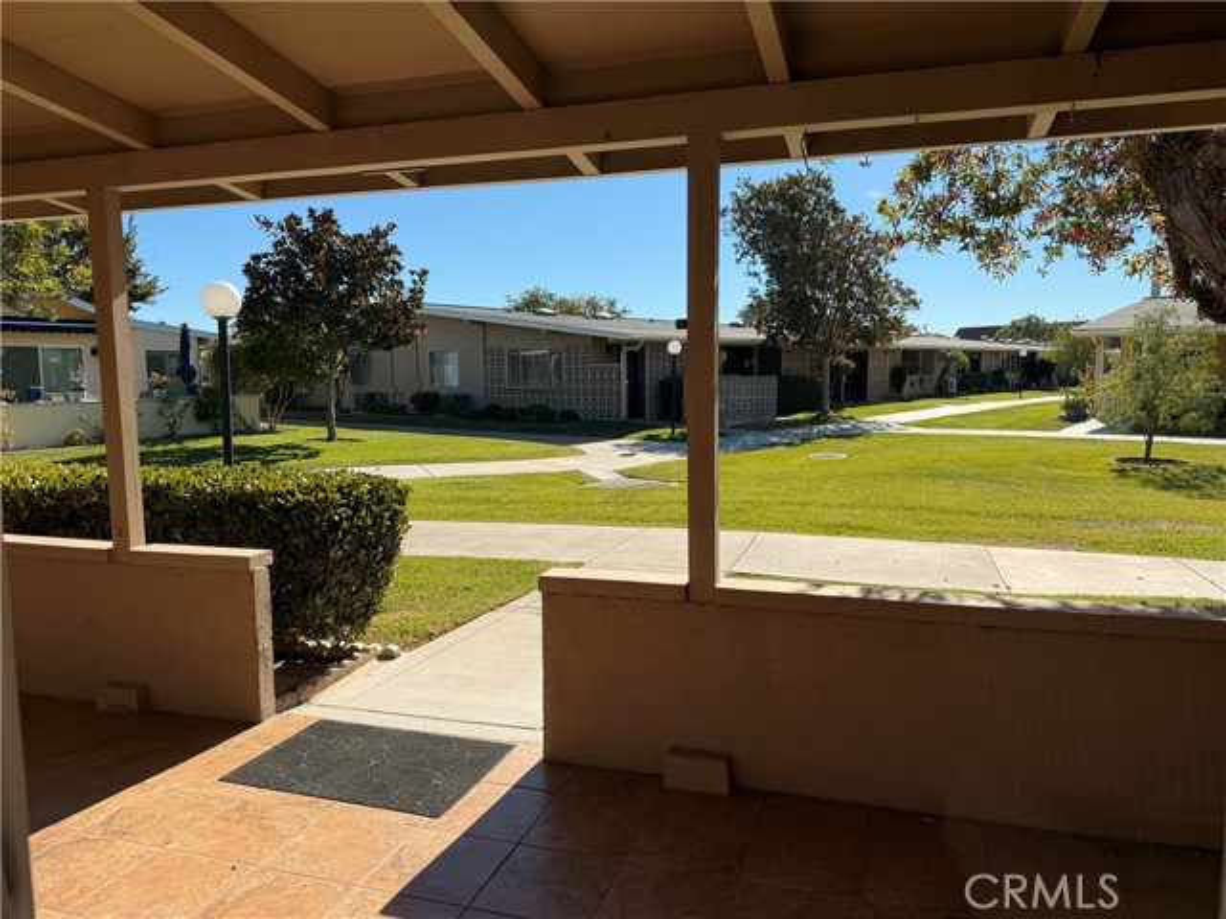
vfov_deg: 56.8
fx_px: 850
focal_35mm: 24
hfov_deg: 71.6
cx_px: 613
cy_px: 460
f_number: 1.78
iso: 80
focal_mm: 6.76
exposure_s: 1/3425
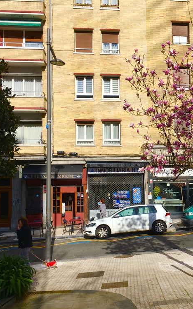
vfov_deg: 47.2
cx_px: 166
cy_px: 158
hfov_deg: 29.5
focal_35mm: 42
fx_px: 354
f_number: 2.2
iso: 25
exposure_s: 1/2331
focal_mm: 4.15
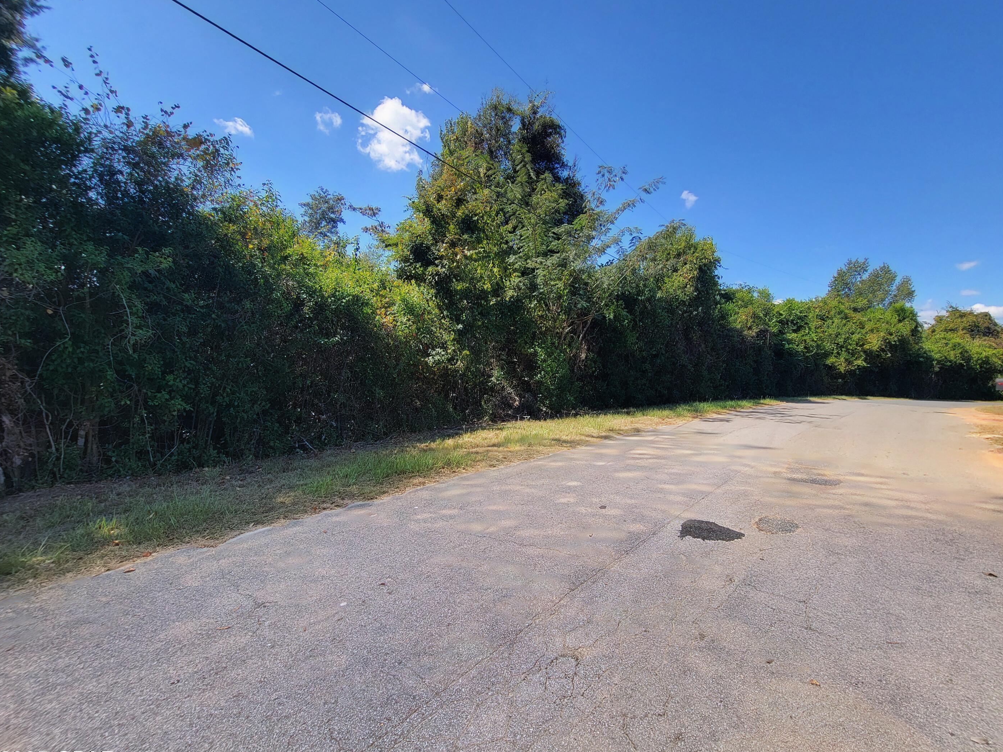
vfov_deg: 85.6
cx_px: 520
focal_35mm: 14
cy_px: 392
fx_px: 406
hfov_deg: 102.0
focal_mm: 2.2
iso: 50
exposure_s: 1/667
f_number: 2.2
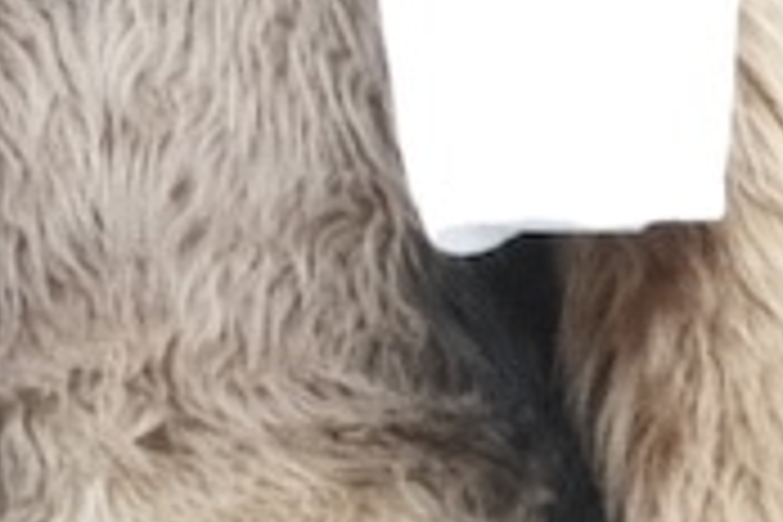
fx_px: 31100
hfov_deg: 1.4
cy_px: 410
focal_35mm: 1430
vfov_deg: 1.0
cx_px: -1634
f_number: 14
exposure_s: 1/300
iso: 3200
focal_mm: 129.2
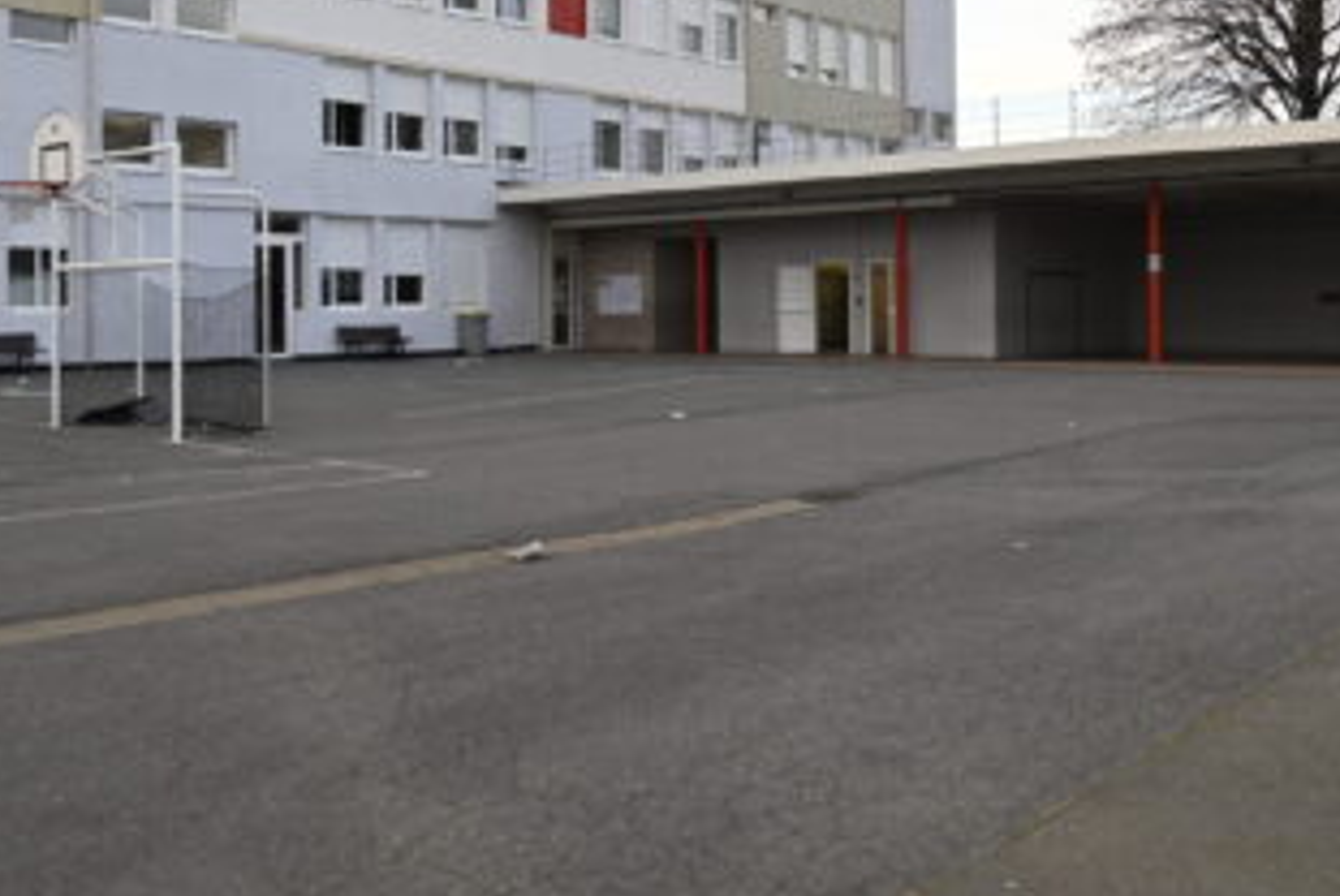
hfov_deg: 51.7
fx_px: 1378
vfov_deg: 35.6
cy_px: 284
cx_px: 586
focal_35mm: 37
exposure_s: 1/250
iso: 280
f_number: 4
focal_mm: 24
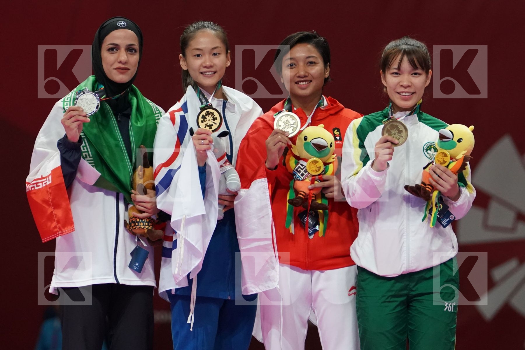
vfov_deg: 5.0
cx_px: 262
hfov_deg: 7.5
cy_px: 175
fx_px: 3981
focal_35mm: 273
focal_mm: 182
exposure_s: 1/1000
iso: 4000
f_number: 4
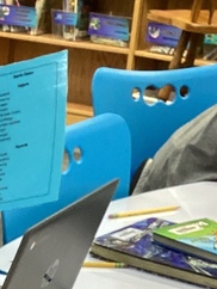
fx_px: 1093
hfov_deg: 11.1
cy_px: 305
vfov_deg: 14.7
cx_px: -49
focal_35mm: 131
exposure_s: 1/60
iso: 160
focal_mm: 3.3
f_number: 2.4
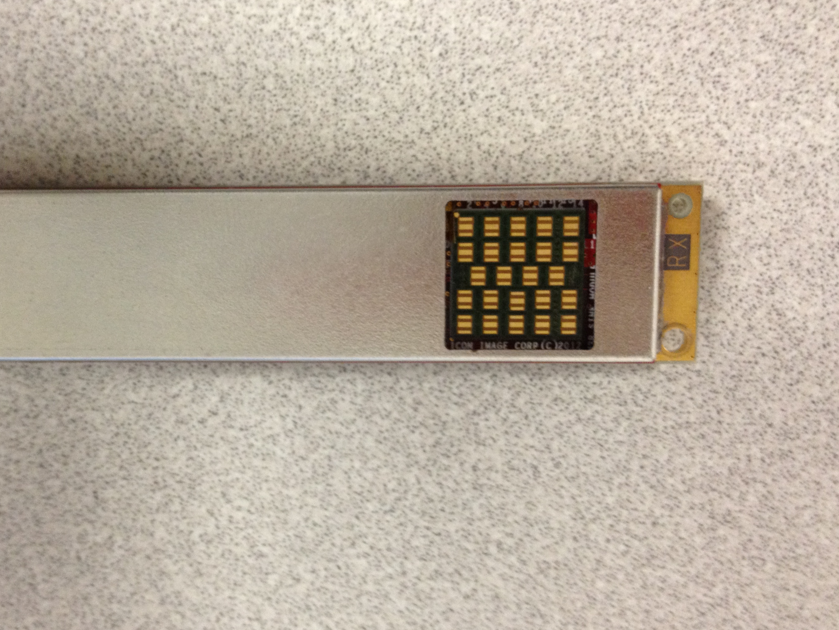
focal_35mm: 43
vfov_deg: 33.6
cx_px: 329
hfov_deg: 43.6
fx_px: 1042
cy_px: 331
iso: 200
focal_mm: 4.28
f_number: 2.4
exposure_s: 1/20
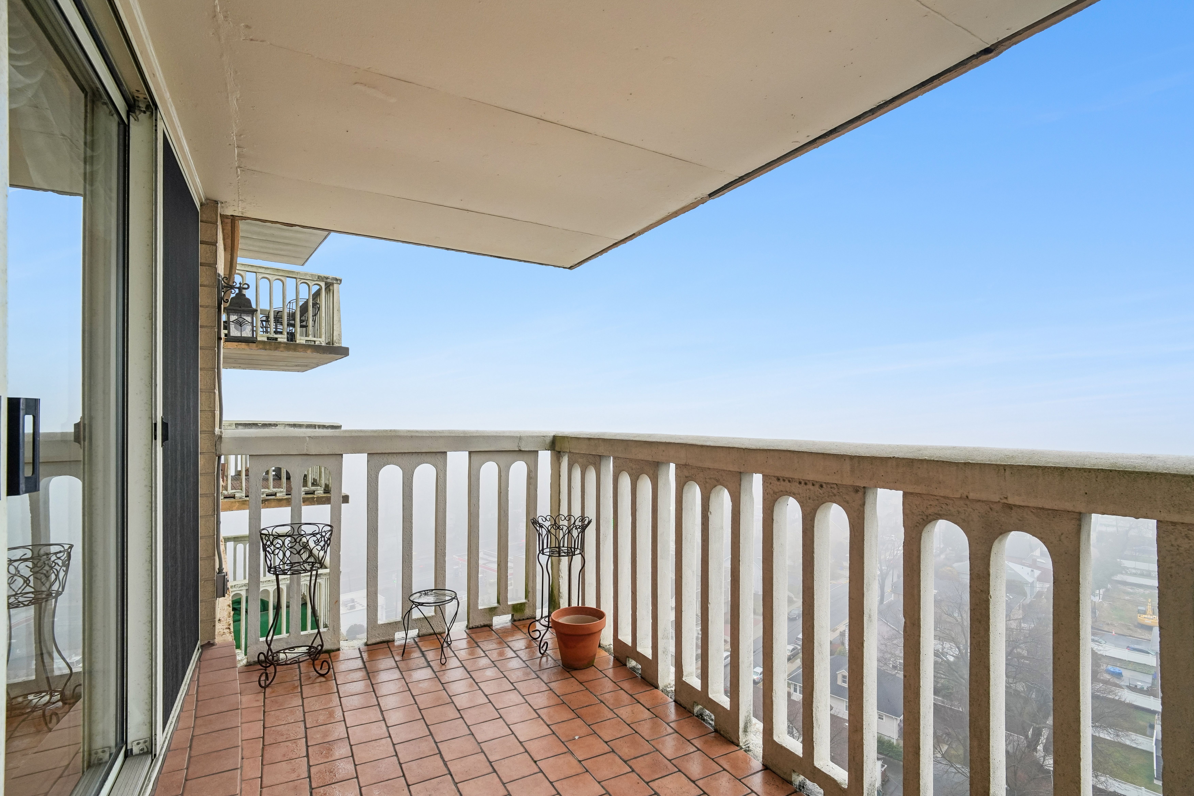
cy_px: 398
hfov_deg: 96.7
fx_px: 531
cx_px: 597
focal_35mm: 16
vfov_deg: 73.7
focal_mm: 16
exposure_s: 1/20
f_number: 8
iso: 400
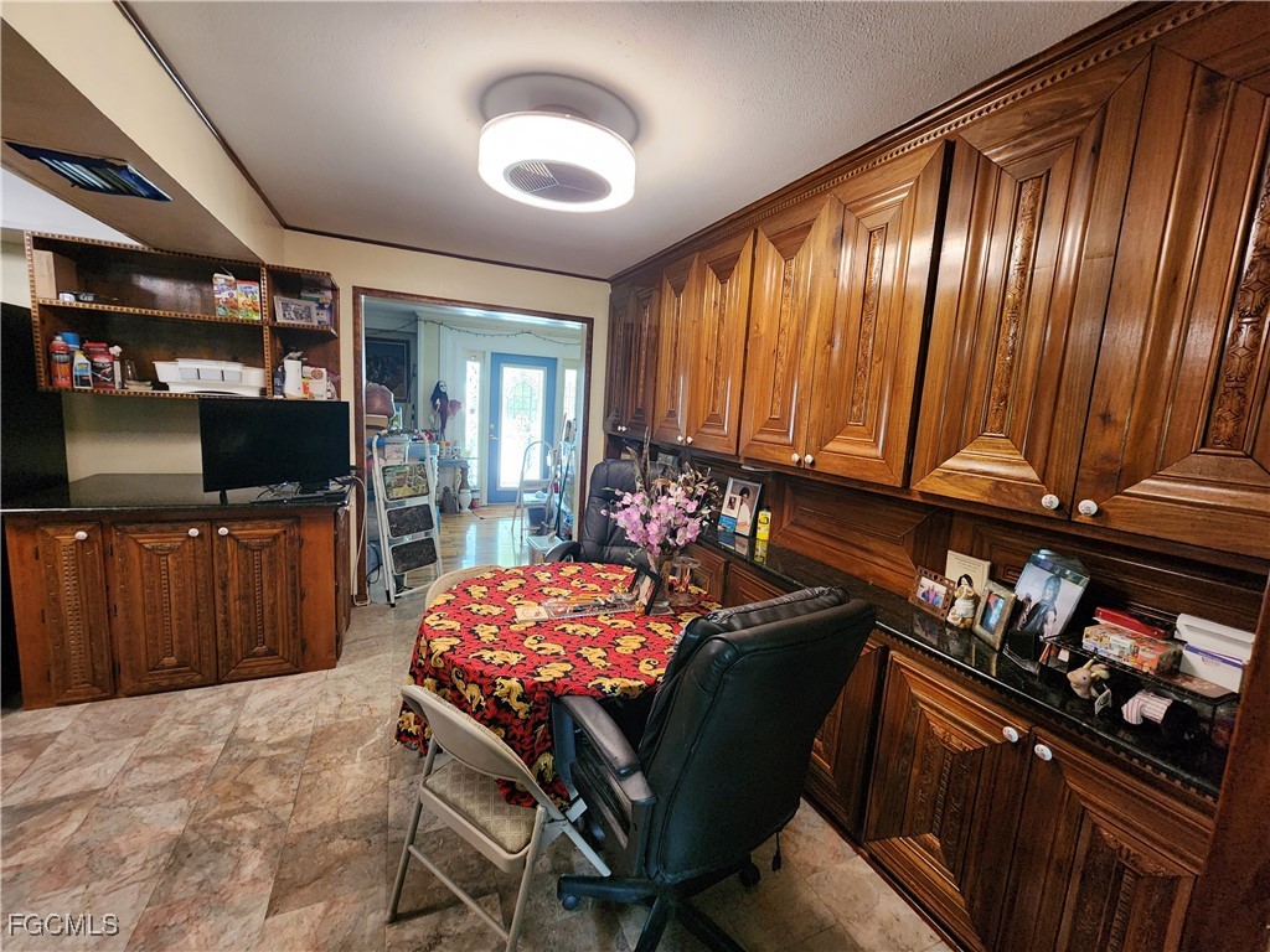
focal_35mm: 13
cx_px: 635
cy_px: 476
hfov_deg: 106.2
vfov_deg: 89.9
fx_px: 477
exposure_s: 1/30
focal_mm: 2.2
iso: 640
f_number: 2.2
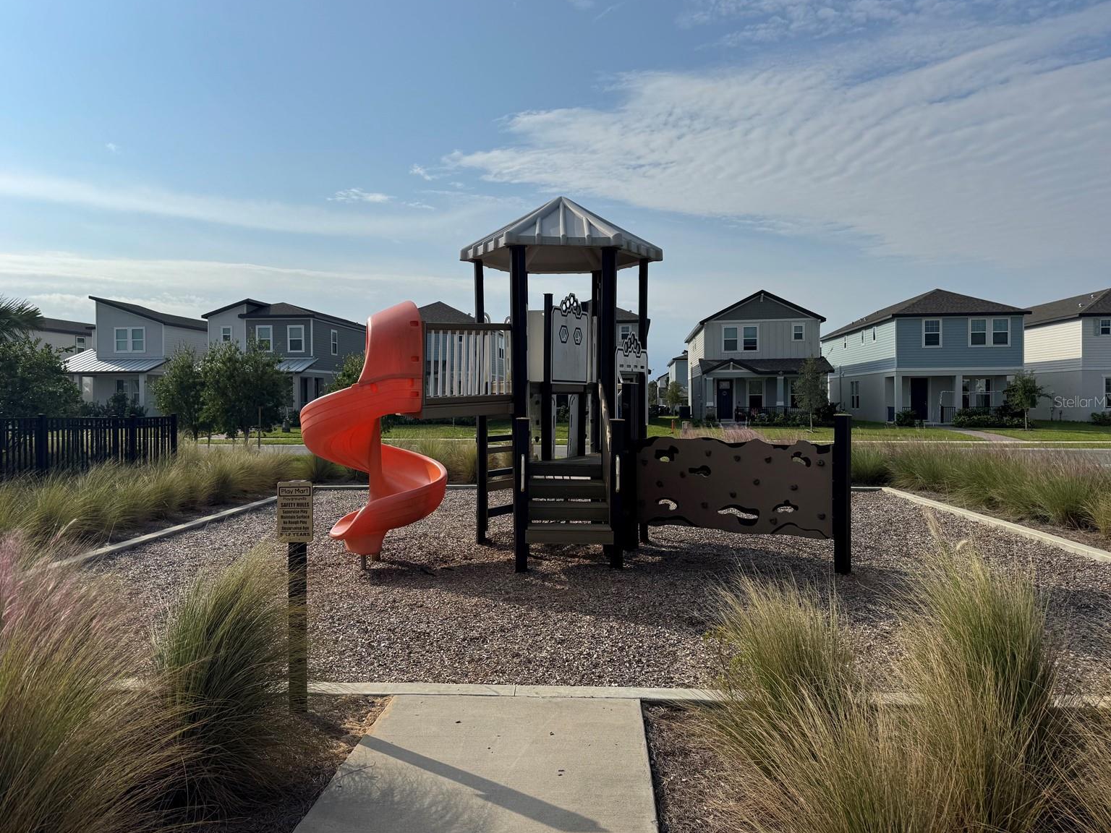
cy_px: 401
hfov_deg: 69.4
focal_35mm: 25
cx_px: 544
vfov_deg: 54.9
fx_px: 802
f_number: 1.78
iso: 64
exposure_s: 1/12346
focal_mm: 6.76
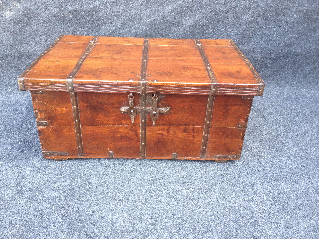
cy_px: 120
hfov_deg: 52.6
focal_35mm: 35
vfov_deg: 40.7
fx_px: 323
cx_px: 160
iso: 80
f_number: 2.4
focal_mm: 4.28
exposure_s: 1/60
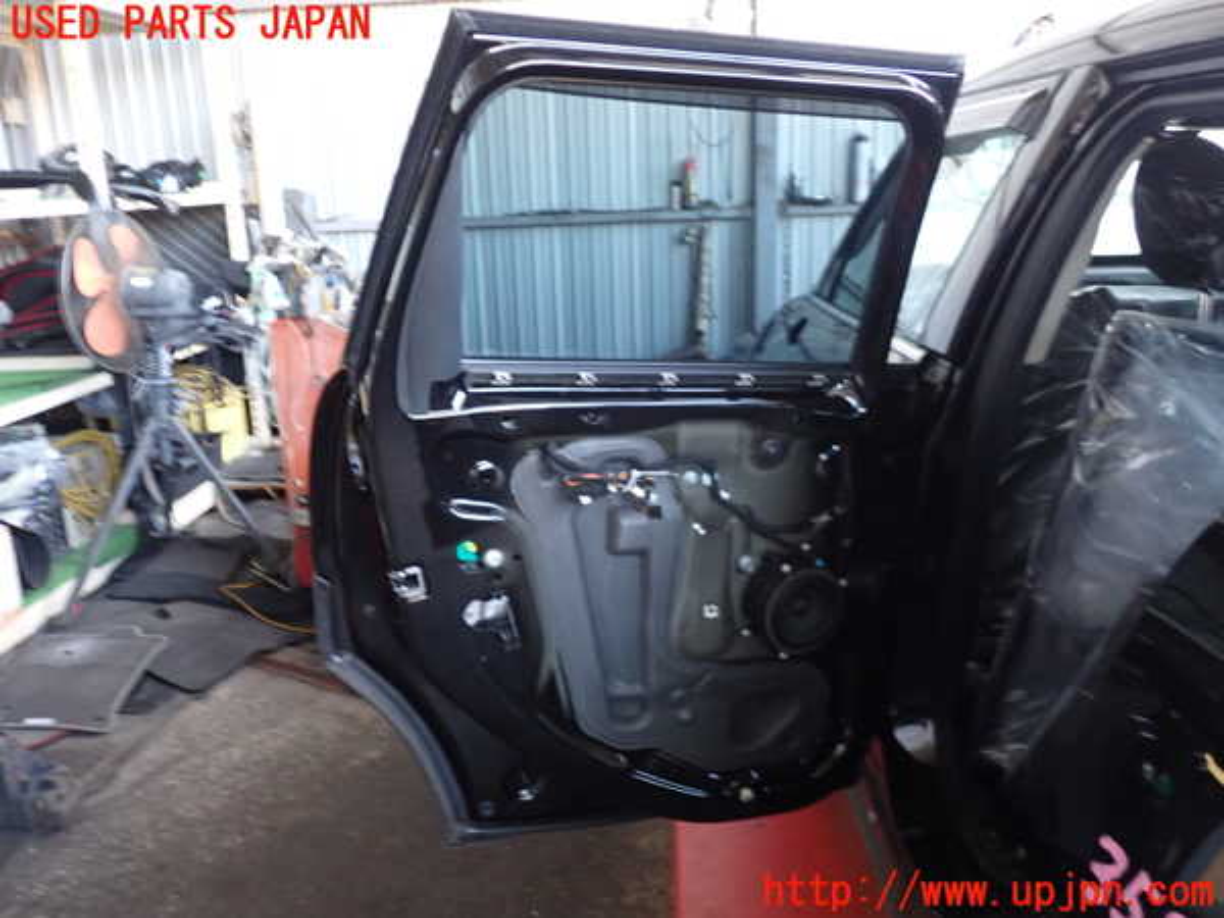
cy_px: 459
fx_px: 1061
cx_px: 612
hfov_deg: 60.0
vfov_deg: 46.8
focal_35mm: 30
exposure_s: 1/30
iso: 320
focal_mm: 5.4
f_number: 2.3
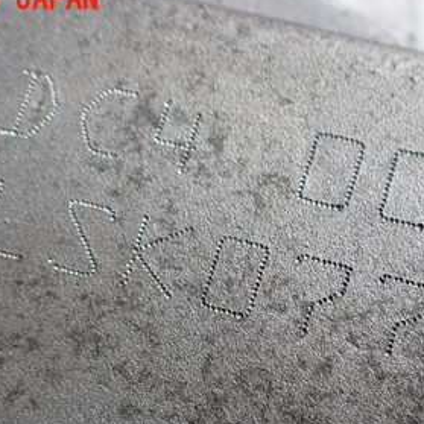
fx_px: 790
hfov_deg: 29.9
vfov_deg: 29.5
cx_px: 278
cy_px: 322
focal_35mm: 57
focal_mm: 5.4
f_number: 2.3
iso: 125
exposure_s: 1/125
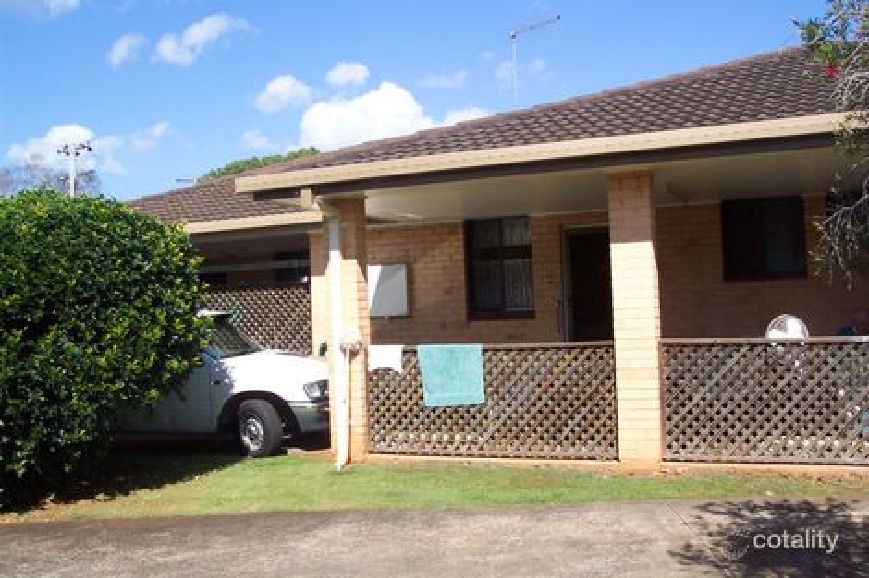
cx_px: 434
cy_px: 289
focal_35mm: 38
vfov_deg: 35.0
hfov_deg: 50.7
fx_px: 917
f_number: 4.8
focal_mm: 8
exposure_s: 1/500
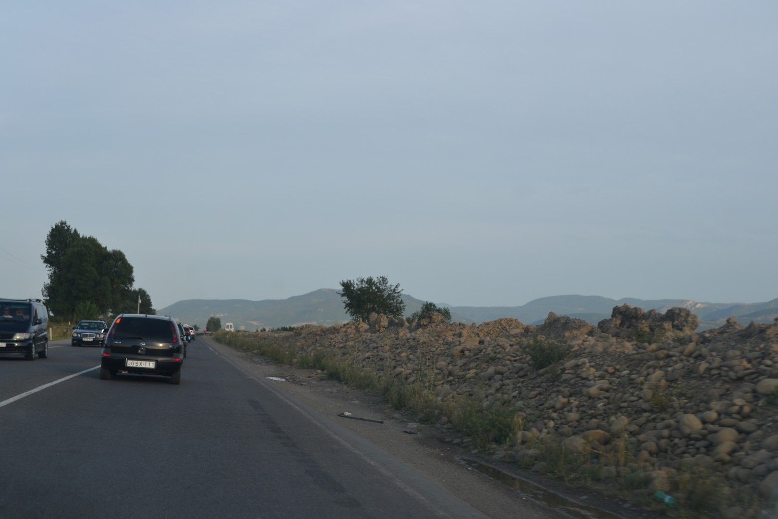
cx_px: 389
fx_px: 1037
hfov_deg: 41.1
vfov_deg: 28.1
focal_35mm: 48
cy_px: 260
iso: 100
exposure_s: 1/160
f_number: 6.3
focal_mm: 32
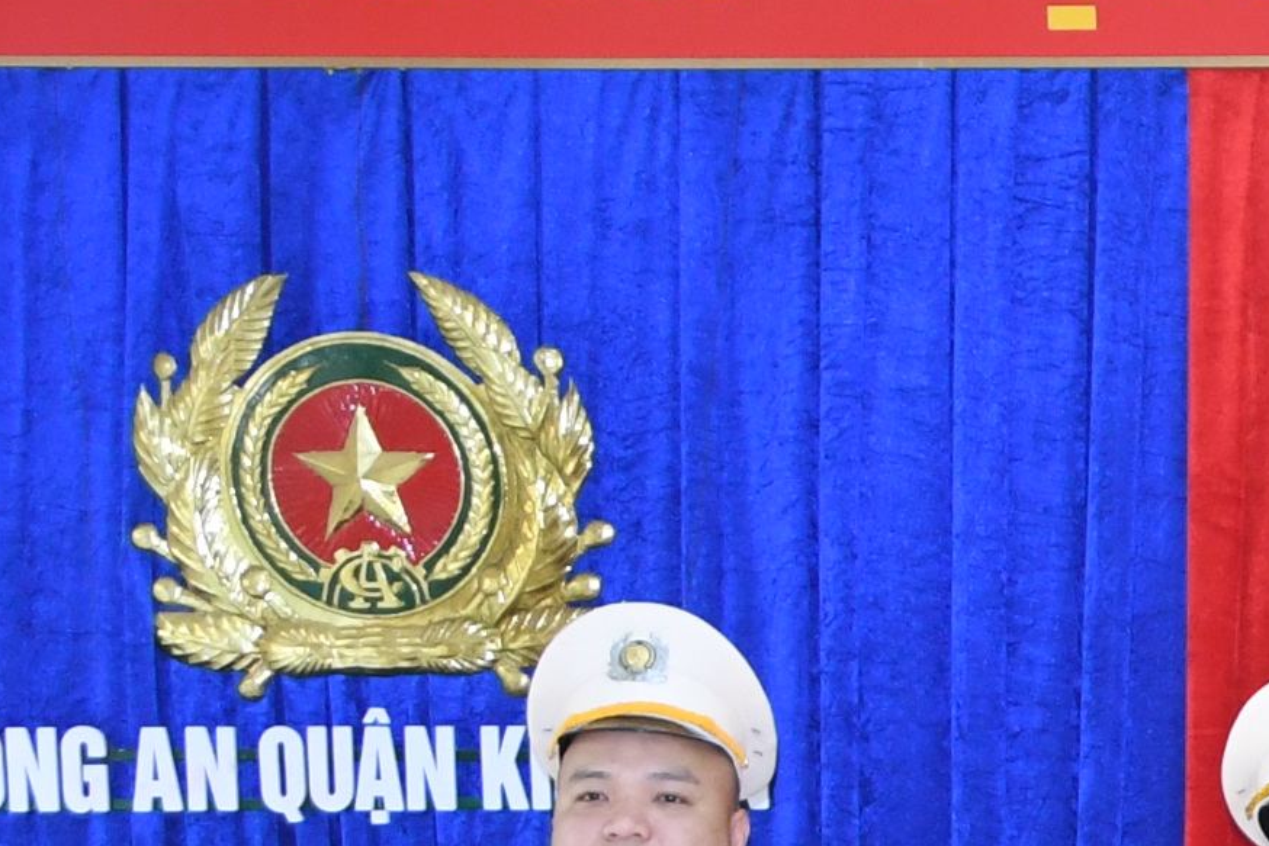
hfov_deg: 10.7
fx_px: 6064
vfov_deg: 7.9
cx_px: 2690
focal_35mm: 172
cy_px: 1126
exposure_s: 1/200
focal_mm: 24
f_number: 3.8
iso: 1250
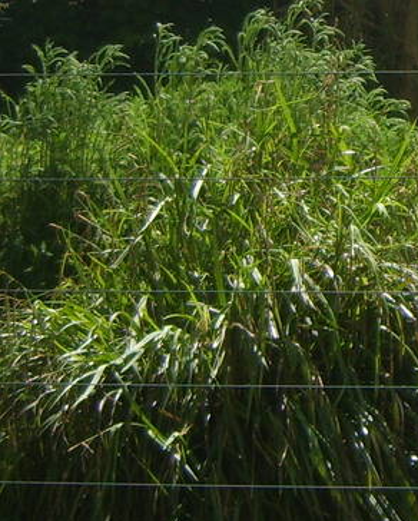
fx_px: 2316
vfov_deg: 12.8
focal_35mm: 150
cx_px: 709
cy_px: 92
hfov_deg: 9.9
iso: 50
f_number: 2.8
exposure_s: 1/1000
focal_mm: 7.4
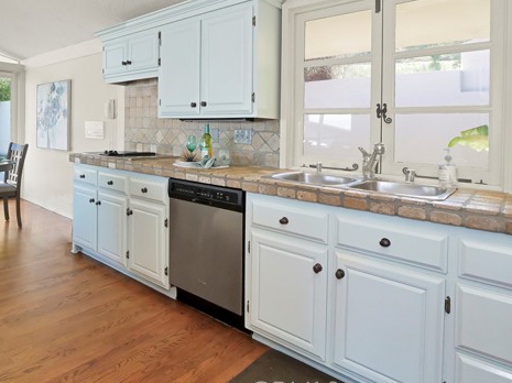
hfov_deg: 75.0
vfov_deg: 60.2
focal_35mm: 22
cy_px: 144
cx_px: 189
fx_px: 325
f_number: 8
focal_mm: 8
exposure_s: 1/50
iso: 1600
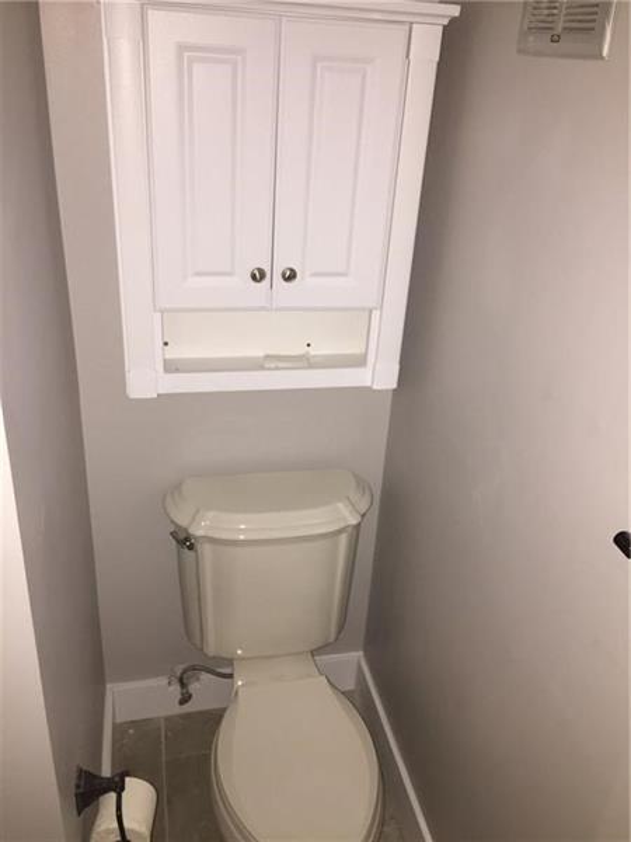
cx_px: 316
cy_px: 421
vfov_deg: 61.7
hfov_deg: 48.2
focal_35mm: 29
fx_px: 705
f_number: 2.2
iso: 100
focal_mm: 4.15
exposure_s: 1/16
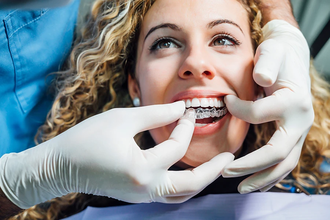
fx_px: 495
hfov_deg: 36.9
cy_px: 110
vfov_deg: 25.0
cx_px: 165
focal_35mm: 54
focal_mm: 54
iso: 1250
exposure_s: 1/640
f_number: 4
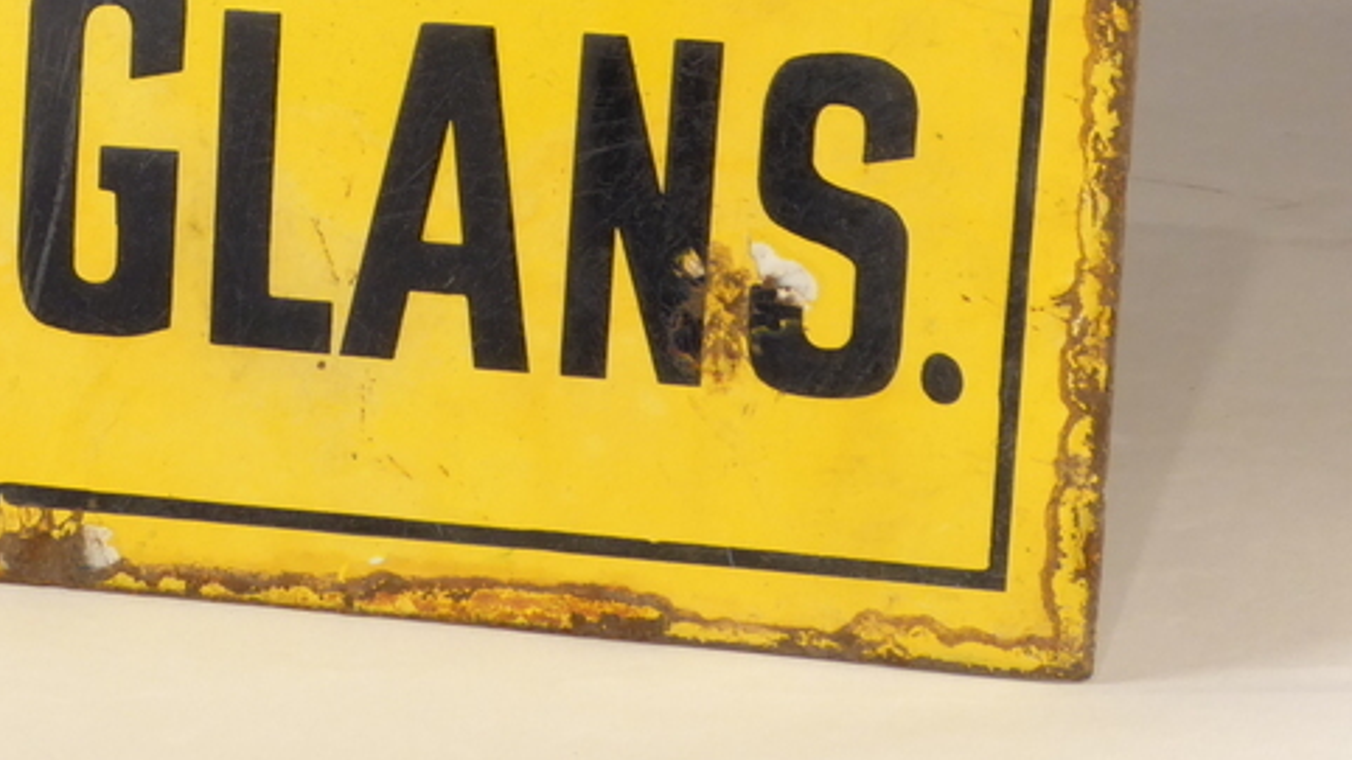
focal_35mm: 260
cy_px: -208
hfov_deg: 8.3
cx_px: -28
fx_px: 9320
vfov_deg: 4.7
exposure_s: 1/25
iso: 200
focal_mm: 20.6
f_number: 7.1
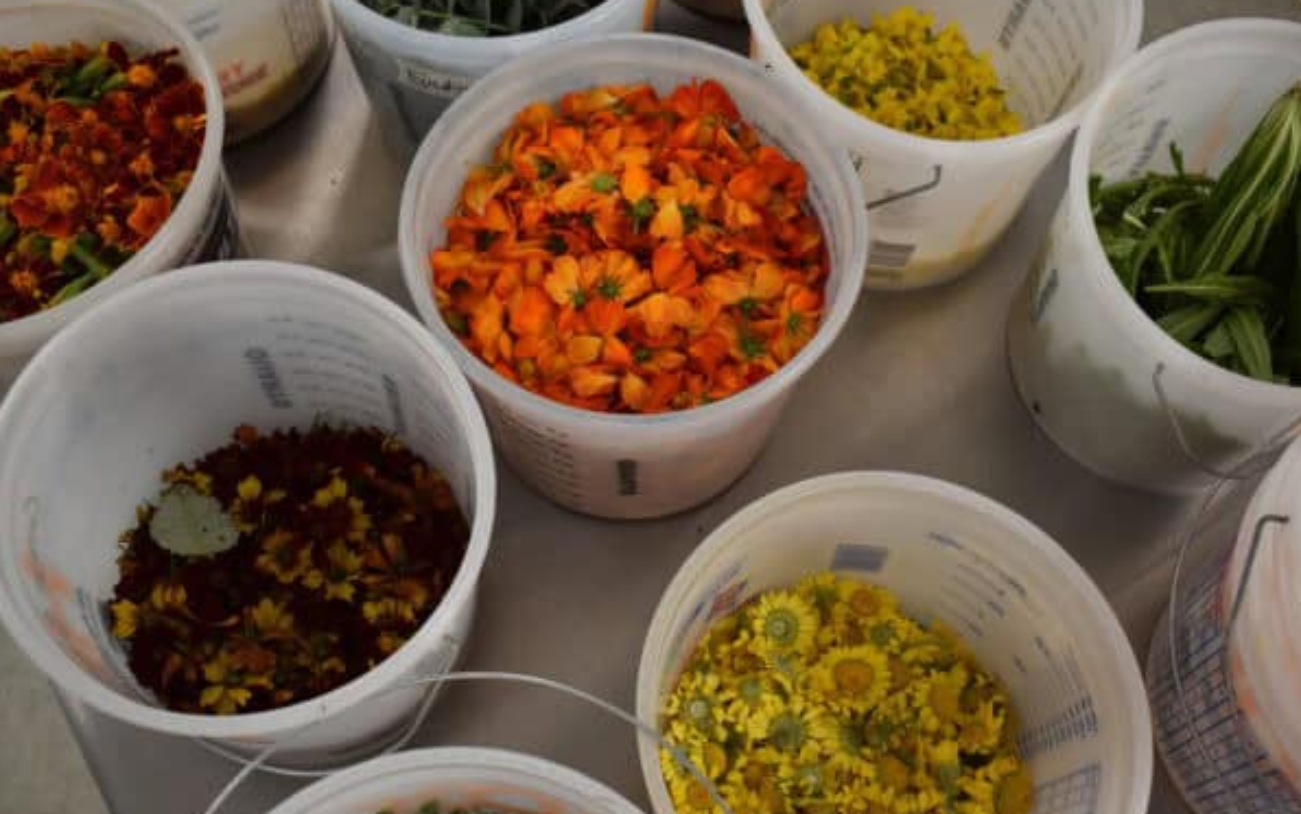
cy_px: 409
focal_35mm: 37
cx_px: 652
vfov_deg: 34.4
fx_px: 1312
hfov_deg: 52.7
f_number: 5
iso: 400
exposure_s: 1/100
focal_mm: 24
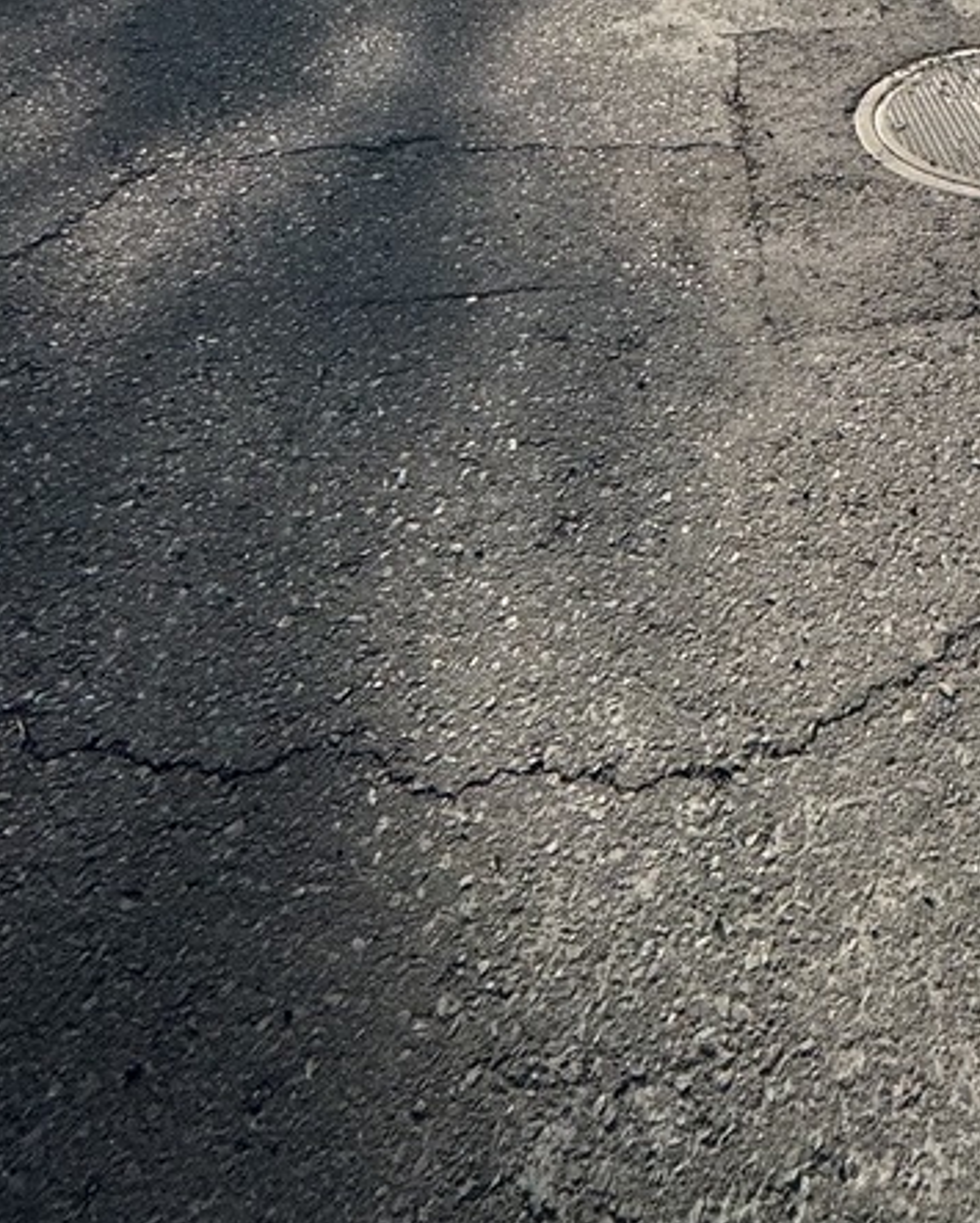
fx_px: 1340
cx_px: 974
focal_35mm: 37
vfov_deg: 33.3
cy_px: -422
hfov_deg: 36.3
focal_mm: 2.22
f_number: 2.2
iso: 50
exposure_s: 1/2028
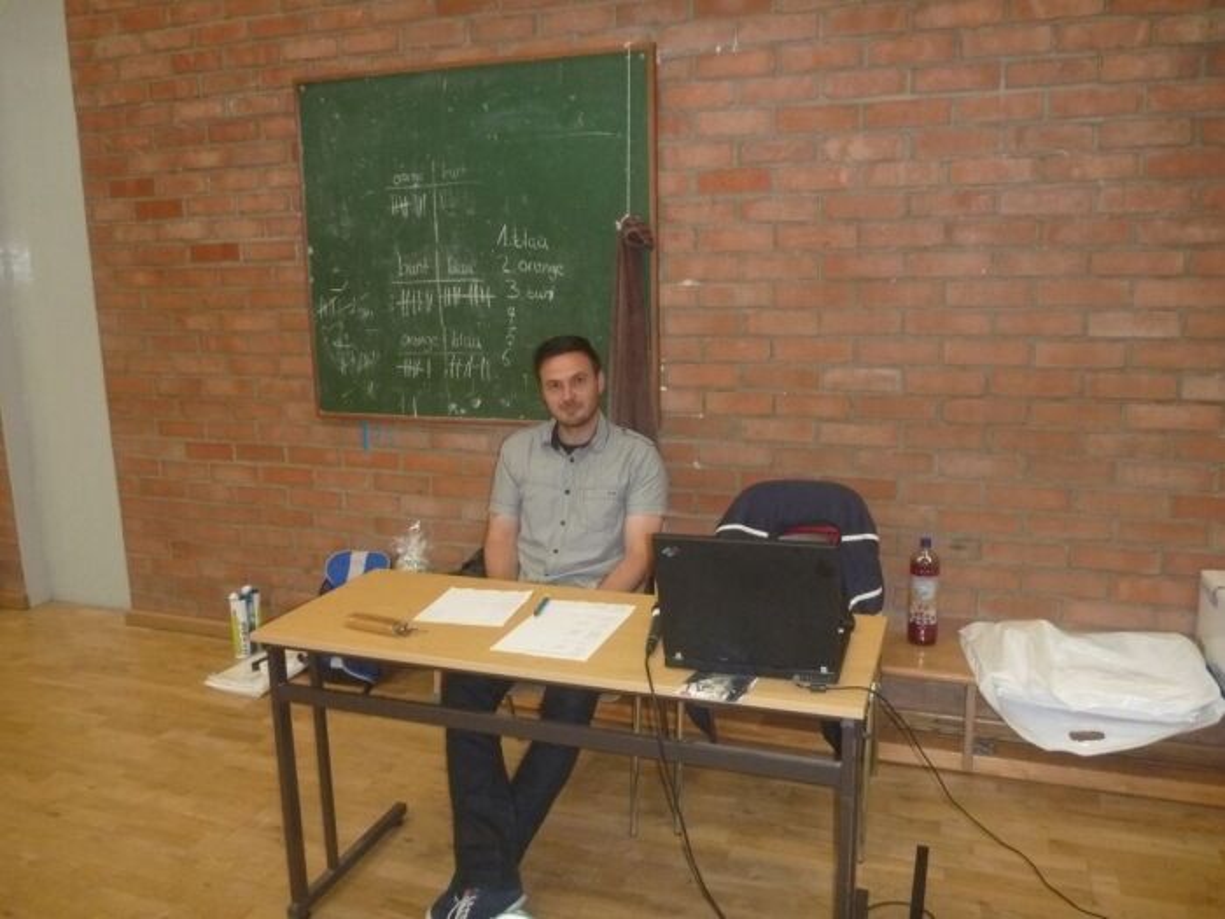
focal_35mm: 28
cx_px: 612
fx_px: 991
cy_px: 460
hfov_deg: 63.4
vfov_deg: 49.7
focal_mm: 5
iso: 400
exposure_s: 1/60
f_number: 3.3
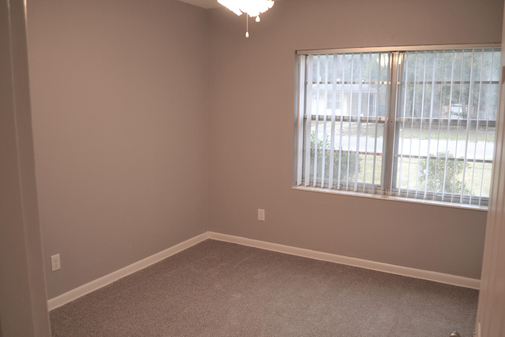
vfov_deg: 43.6
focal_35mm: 30
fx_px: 421
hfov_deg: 61.9
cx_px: 252
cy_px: 168
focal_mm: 20
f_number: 3.8
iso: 640
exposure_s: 1/60
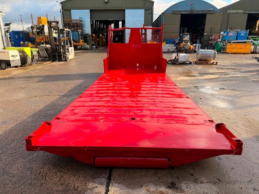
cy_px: 97
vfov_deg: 56.8
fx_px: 180
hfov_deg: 71.6
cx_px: 130
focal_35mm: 24
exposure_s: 1/1292
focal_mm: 6.76
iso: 80
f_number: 1.78
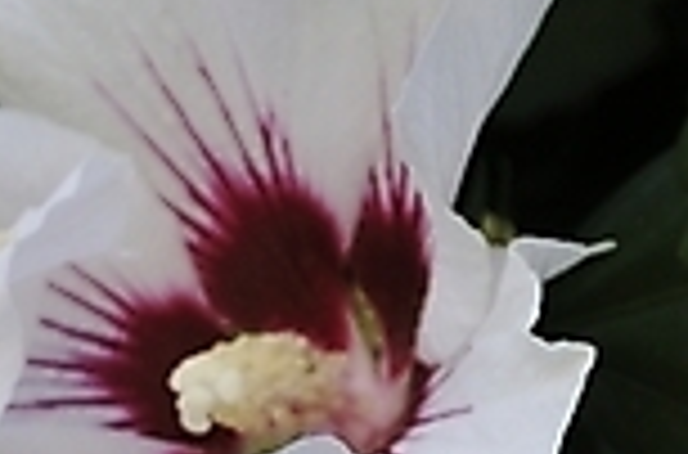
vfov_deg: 3.4
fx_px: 7659
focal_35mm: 402
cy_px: 530
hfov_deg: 5.1
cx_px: -270
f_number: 8
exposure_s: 1/50
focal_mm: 68
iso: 200
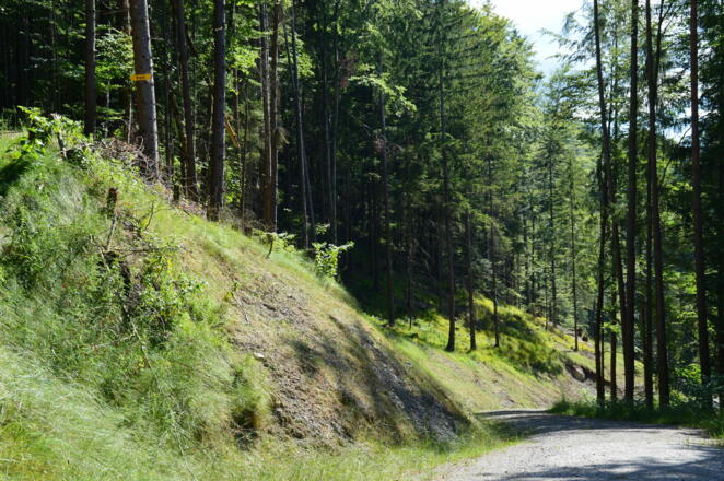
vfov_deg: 23.7
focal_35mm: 57
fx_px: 1145
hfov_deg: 35.1
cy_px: 240
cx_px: 362
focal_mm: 38
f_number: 10
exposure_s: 1/320
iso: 400
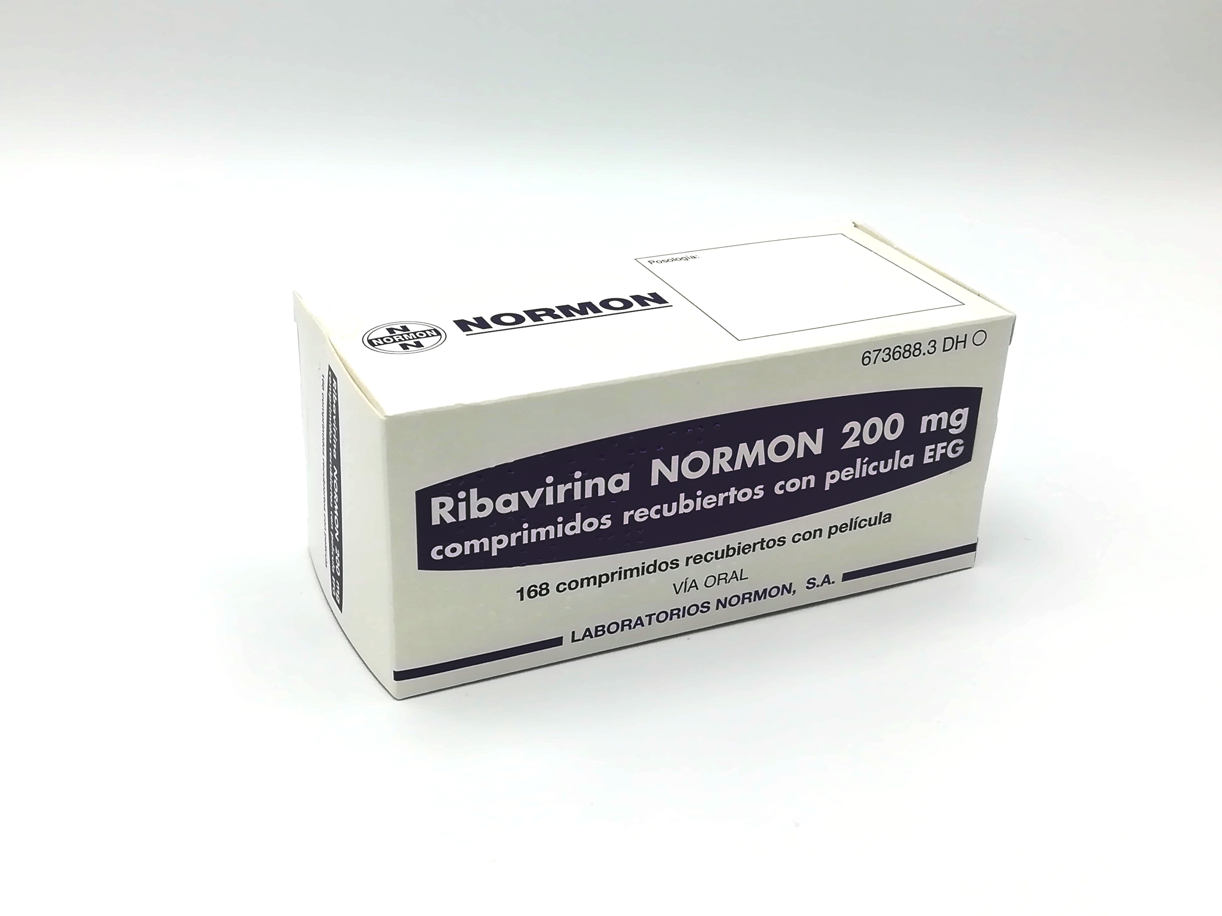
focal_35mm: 43
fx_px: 1518
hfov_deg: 43.9
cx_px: 611
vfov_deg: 33.6
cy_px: 458
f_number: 2.2
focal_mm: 3.83
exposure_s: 1/407
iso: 50
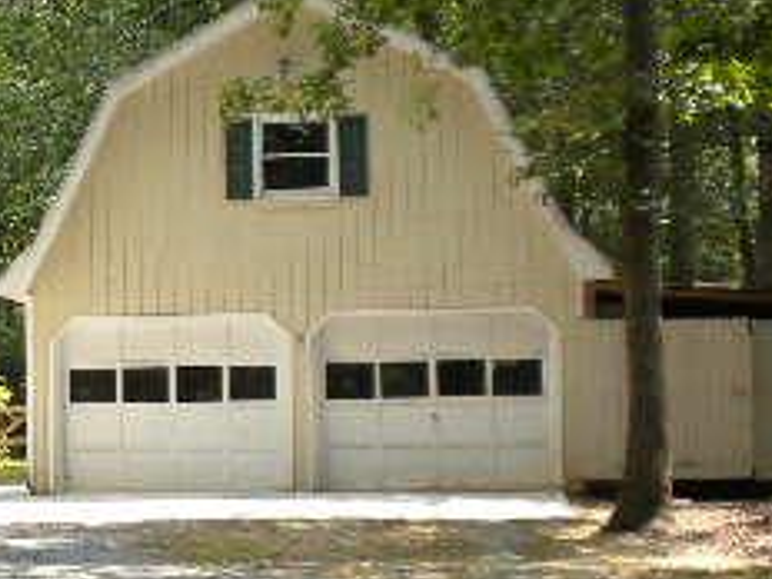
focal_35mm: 102
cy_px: 343
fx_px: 2275
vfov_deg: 14.5
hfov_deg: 18.7
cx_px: -17
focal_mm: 6.6
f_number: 3.5
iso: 90
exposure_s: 1/212
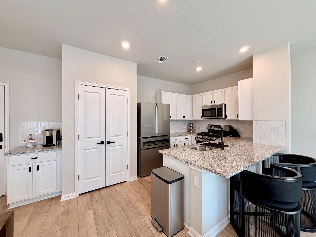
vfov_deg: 85.7
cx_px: 158
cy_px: 118
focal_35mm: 14
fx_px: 128
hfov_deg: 102.1
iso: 125
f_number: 2.2
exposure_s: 1/120
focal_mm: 2.22
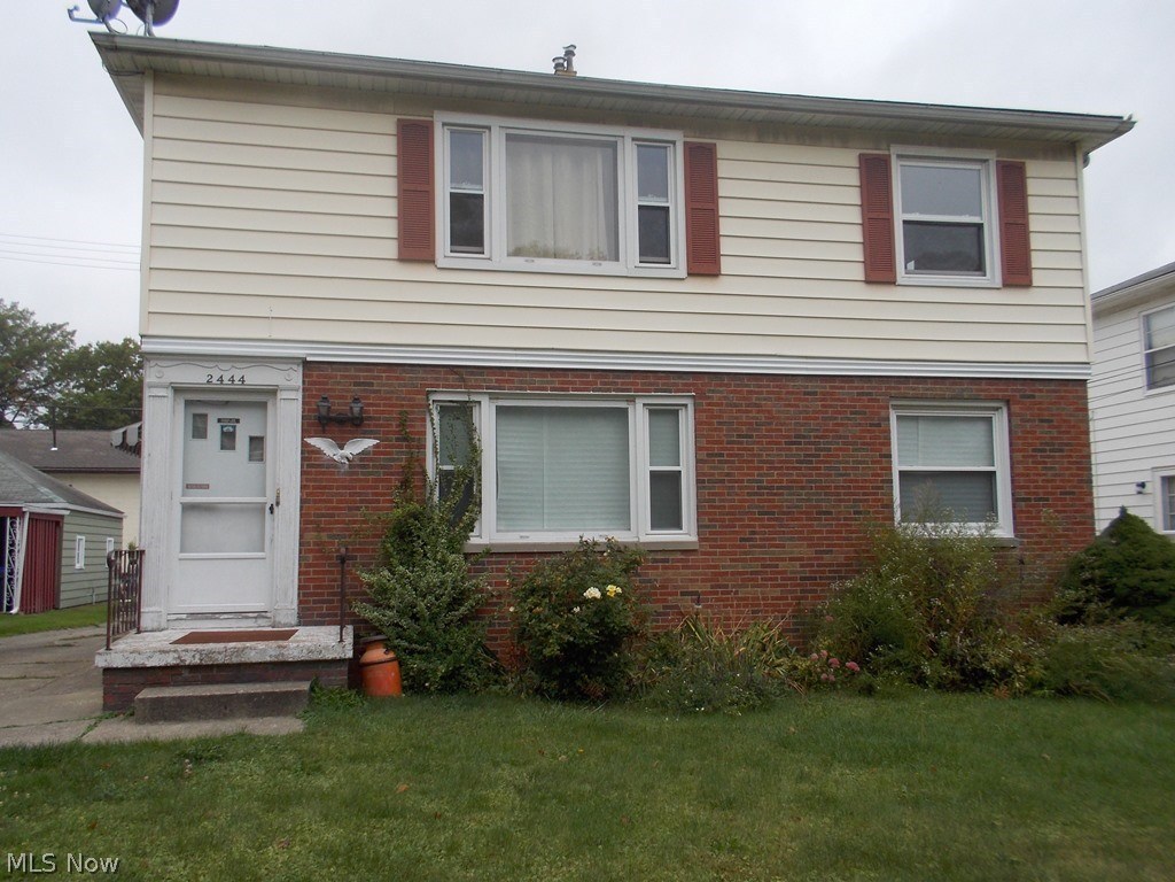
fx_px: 984
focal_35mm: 29
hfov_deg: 61.7
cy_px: 441
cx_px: 588
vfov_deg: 48.2
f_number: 3.3
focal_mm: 4.1
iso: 80
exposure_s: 1/250
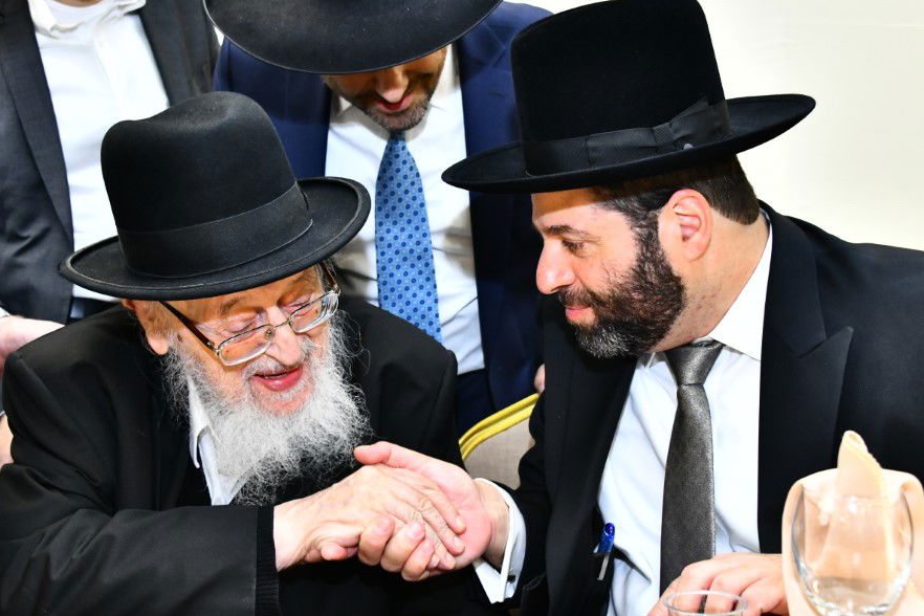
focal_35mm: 47
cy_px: 309
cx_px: 455
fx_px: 1206
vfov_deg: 28.6
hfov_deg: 41.9
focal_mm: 36
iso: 2500
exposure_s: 1/160
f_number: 5.6
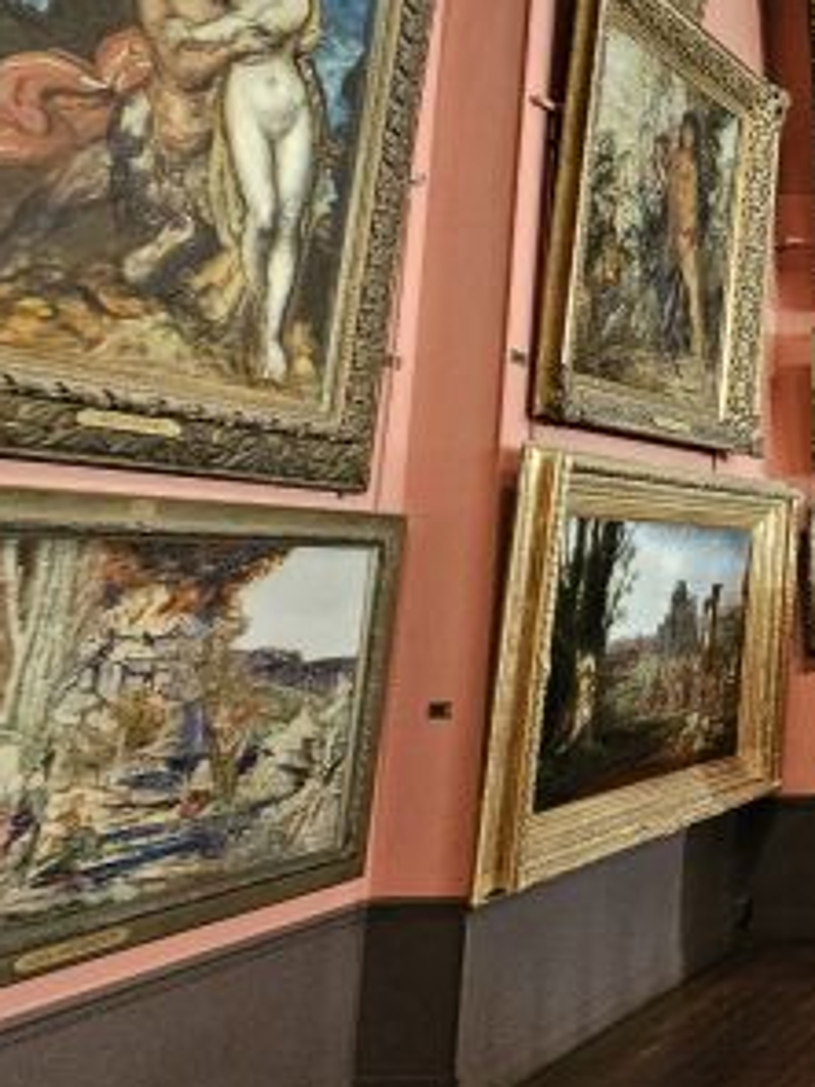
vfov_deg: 55.0
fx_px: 1036
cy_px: 439
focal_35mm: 33
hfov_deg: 24.8
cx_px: 1366
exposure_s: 1/33
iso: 640
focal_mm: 2.2
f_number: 2.2
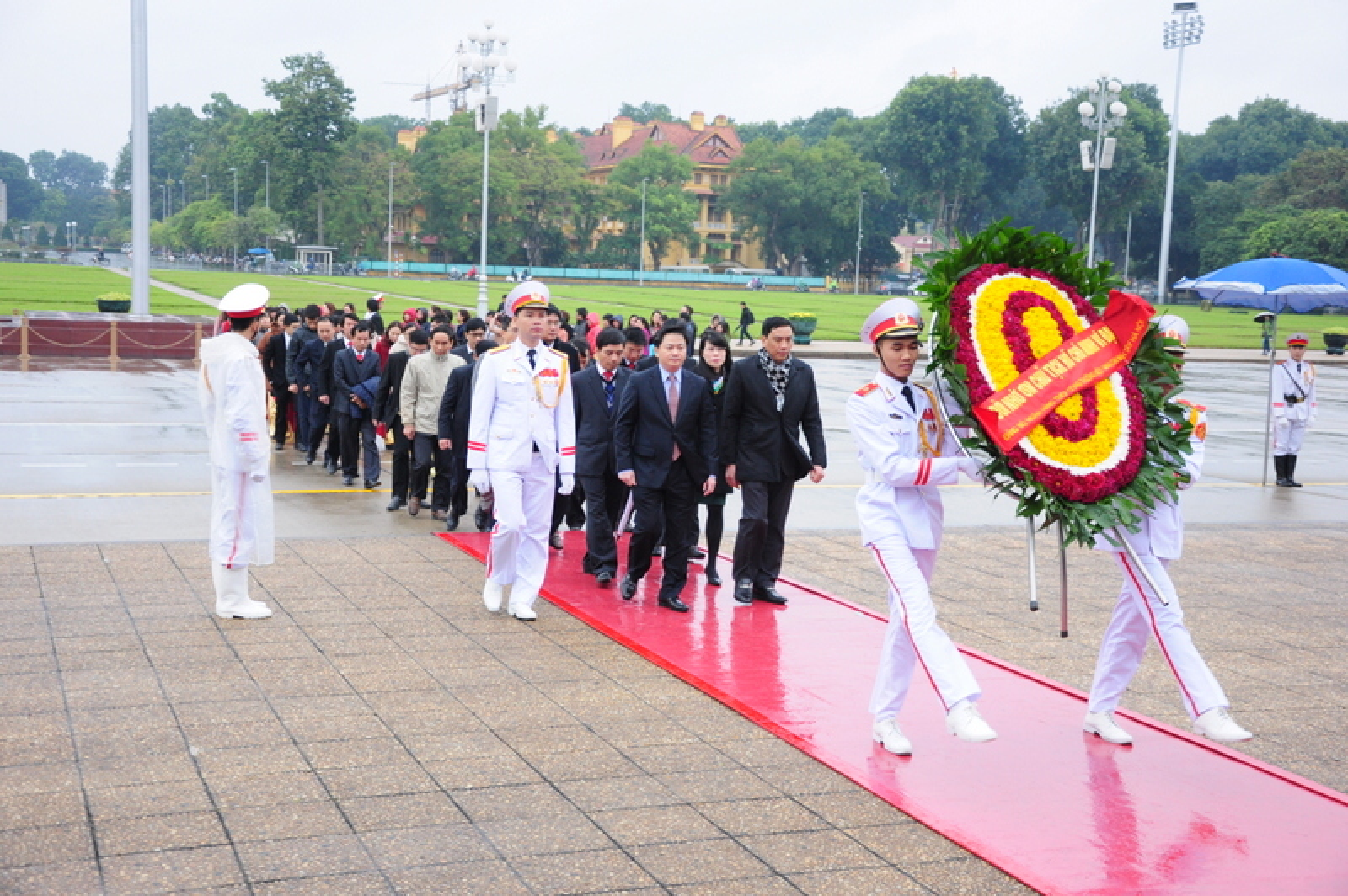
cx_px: 674
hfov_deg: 41.1
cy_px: 448
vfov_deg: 28.0
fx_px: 1796
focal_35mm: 48
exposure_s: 1/125
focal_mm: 32
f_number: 4.5
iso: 640
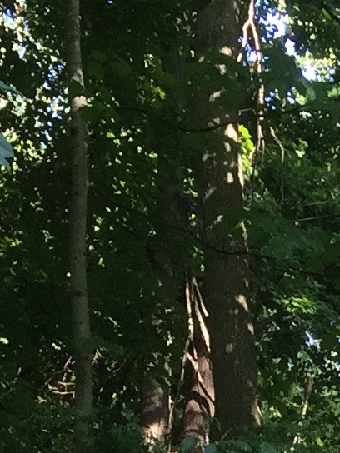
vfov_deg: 9.2
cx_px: 563
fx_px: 2279
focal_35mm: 174
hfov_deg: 8.3
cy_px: 1324
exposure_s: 1/138
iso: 32
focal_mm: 4.15
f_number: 2.2
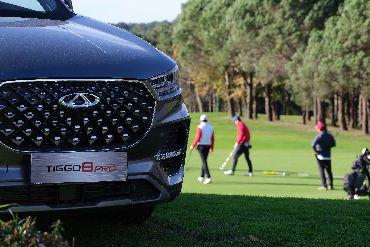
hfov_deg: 16.3
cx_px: 199
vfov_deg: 10.9
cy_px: 127
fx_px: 1295
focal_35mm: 126
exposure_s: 1/500
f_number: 5
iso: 250
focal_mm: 70
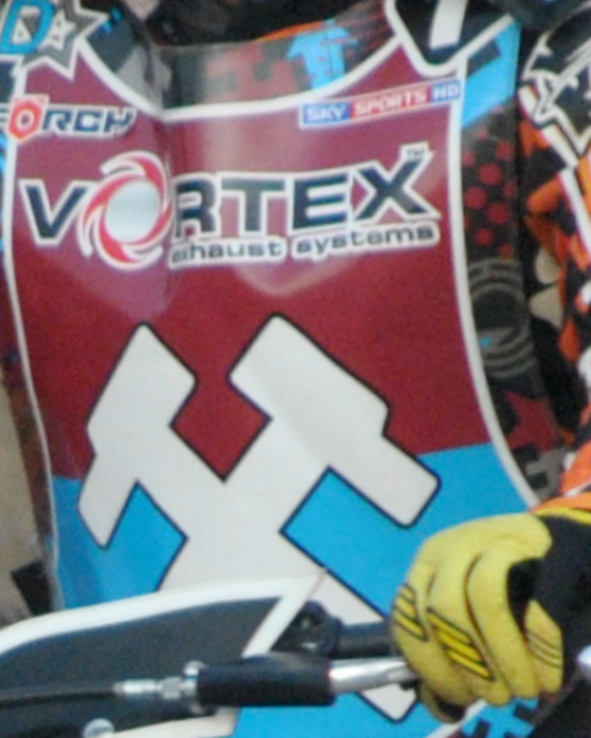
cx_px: -193
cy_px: 934
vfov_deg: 1.0
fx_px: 43888
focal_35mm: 2009
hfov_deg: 0.8
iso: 560
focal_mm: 200
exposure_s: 1/500
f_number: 5.6
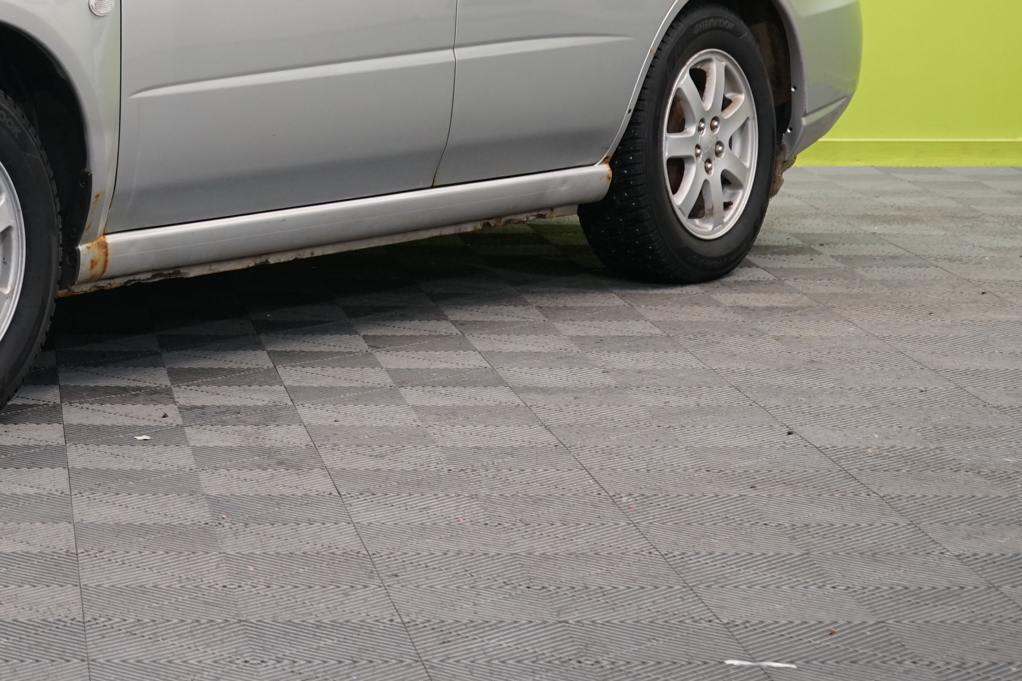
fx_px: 3264
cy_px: -5
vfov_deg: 11.8
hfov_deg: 17.3
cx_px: -66
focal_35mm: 115
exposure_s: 1/25
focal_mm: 51
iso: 640
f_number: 5.6
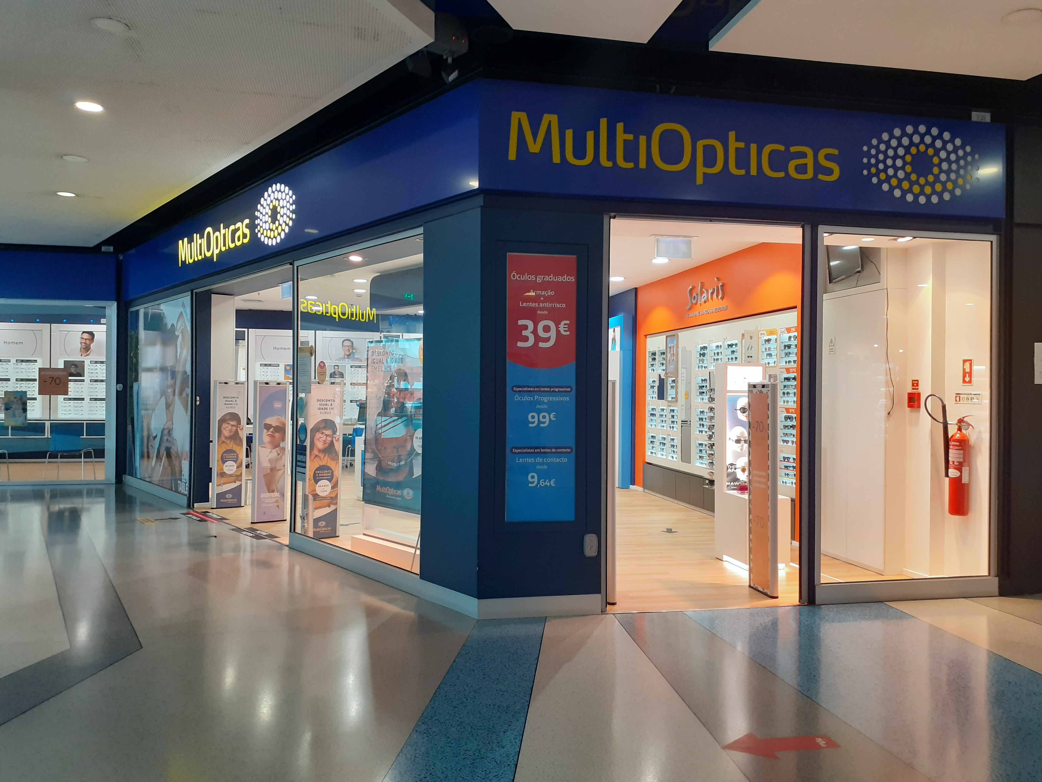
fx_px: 813
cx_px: 521
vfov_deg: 51.4
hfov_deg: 65.3
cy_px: 391
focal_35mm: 27
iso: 125
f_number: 1.9
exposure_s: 1/50
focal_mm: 3.6
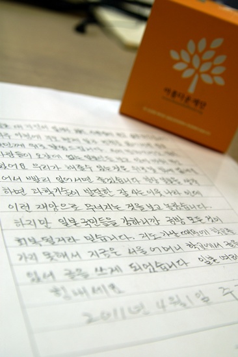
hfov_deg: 31.9
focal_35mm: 42
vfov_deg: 46.4
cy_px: 178
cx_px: 119
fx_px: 417
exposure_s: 1/45
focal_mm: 28
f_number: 4
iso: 100
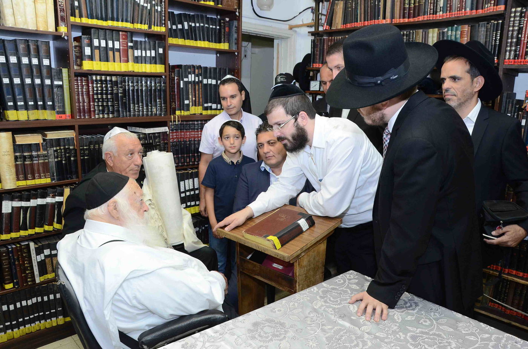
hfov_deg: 67.5
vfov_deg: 47.7
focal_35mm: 27
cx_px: 264
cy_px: 174
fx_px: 395
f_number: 5.6
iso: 800
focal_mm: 18
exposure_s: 1/60
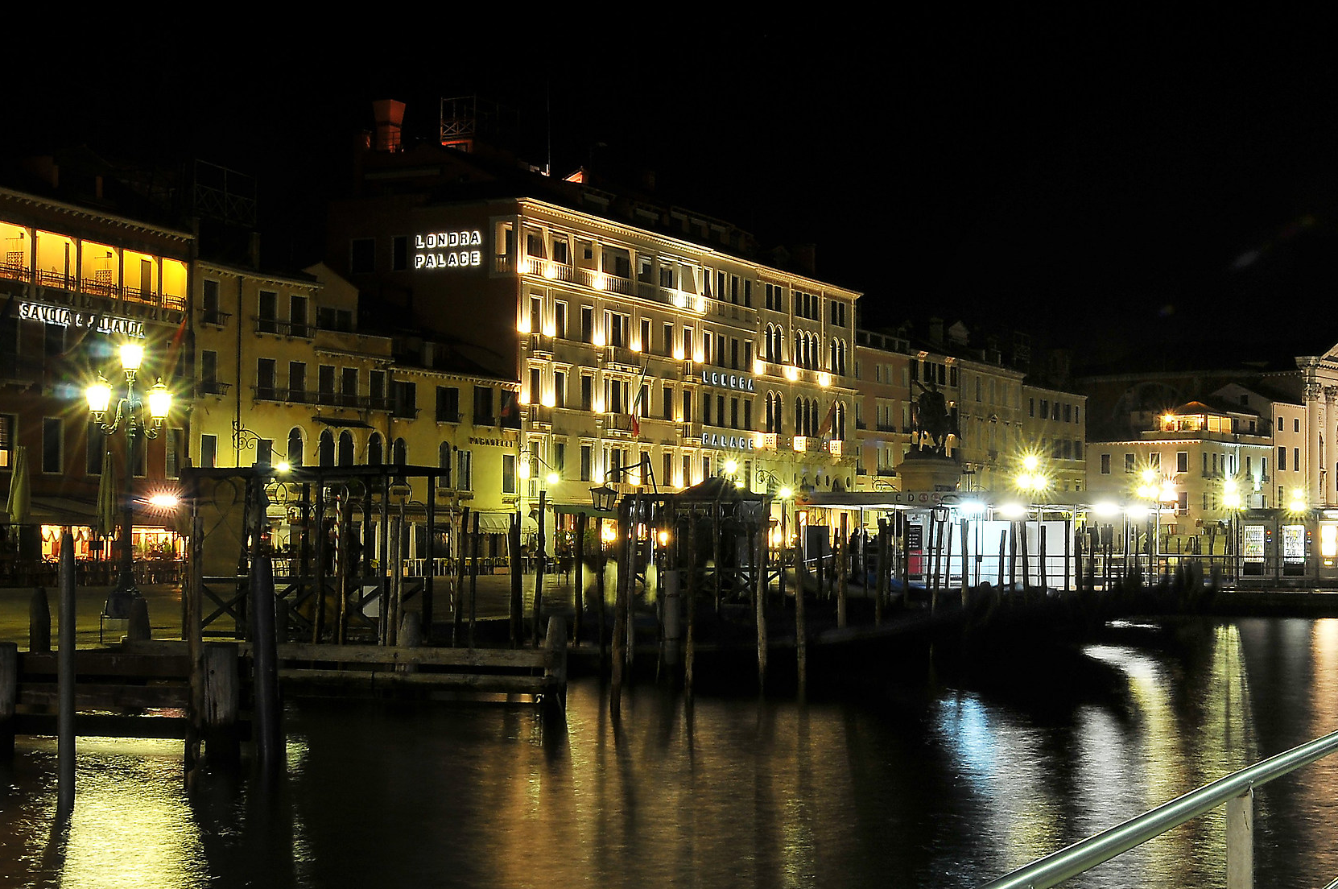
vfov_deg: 25.9
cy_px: 472
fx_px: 1930
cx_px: 918
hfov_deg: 37.7
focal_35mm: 52
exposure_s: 15
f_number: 22
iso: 200
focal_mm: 24
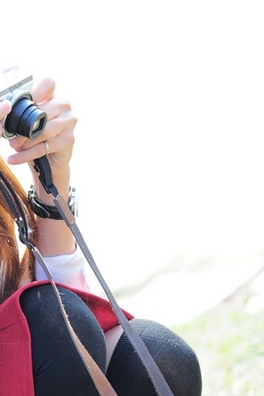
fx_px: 2418
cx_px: 13
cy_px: 239
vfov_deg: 9.3
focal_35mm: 220
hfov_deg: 6.2
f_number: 4
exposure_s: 1/250
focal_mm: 100
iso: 200
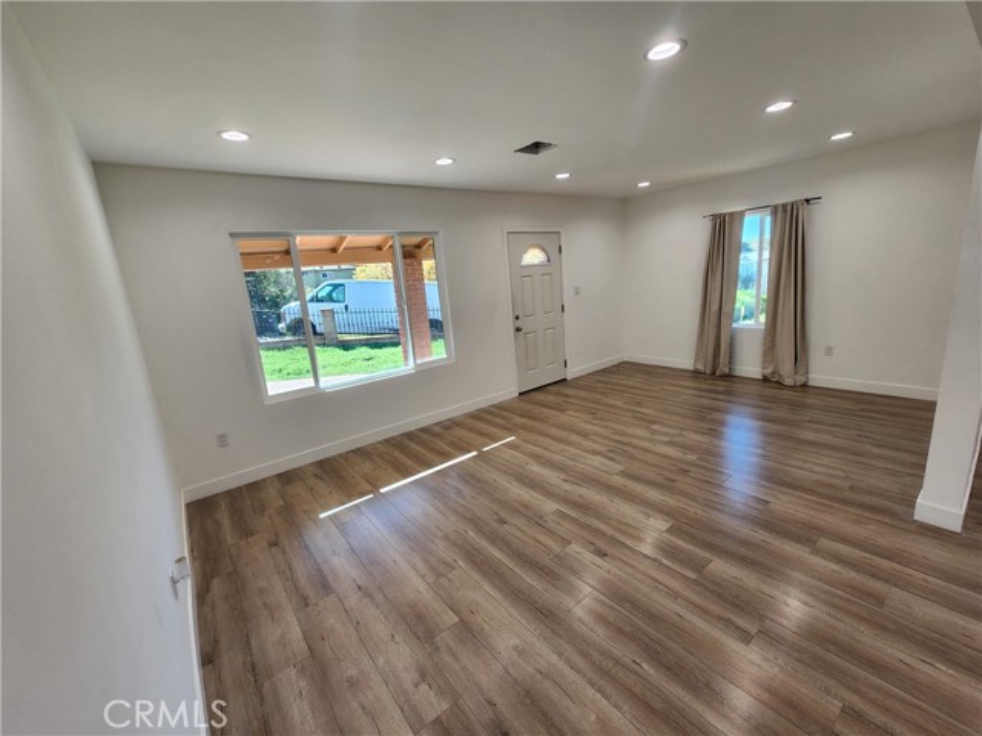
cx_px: 491
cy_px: 368
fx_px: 369
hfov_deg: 106.2
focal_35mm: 13
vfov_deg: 89.9
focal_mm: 2.2
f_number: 2.2
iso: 80
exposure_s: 1/120
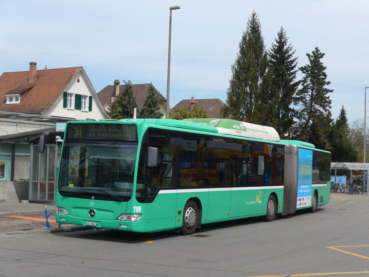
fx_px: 629
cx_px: 184
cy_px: 138
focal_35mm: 59
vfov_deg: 24.8
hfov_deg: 32.7
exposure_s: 1/1300
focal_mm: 12
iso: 80
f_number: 3.5
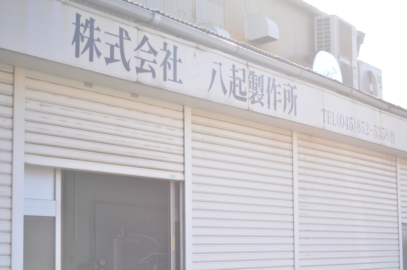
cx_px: 204
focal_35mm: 75
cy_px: 135
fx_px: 846
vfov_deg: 18.1
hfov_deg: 27.0
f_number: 1.8
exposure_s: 1/8000
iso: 640
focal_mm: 50
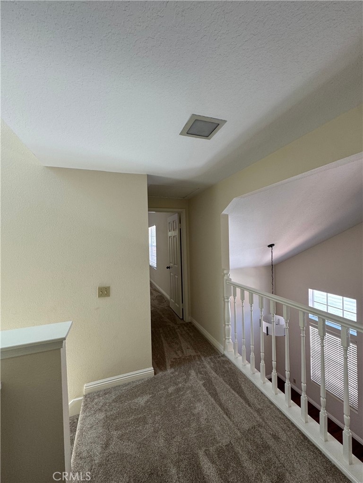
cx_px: 182
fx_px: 196
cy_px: 242
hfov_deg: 85.7
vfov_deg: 102.1
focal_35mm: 14
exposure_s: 1/99
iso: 125
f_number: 2.2
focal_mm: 2.22
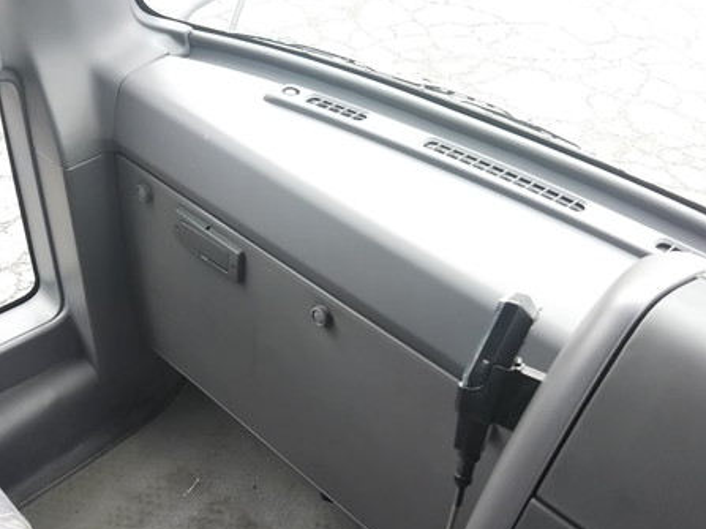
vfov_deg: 33.4
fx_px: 877
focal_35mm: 43
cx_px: 291
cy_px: 324
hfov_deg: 43.7
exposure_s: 1/30
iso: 50
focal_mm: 4
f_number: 2.2
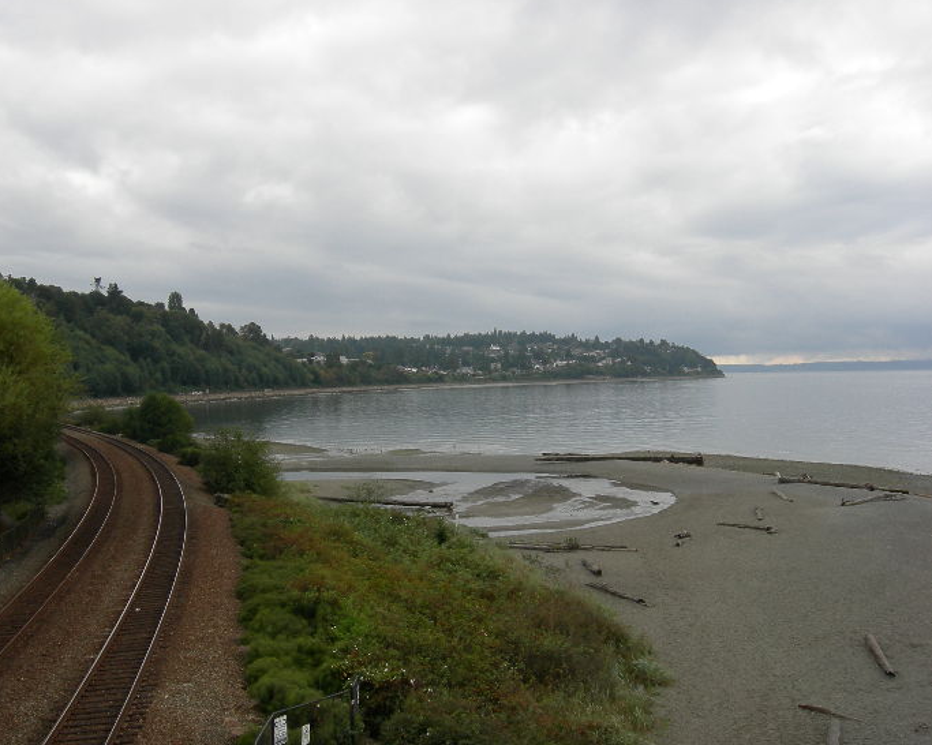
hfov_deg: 47.9
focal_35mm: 38
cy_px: 370
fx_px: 1048
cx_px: 430
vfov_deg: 39.1
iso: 64
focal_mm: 7.5
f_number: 5.4
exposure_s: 1/180
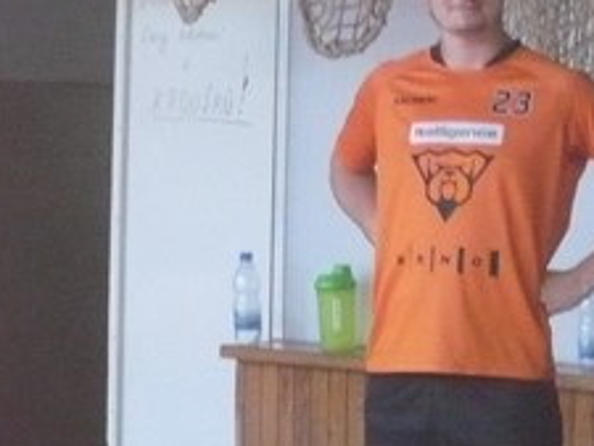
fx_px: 4807
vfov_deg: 5.3
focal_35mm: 280
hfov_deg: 7.0
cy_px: 422
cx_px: 760
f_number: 5
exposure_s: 1/60
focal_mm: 17.4
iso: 800
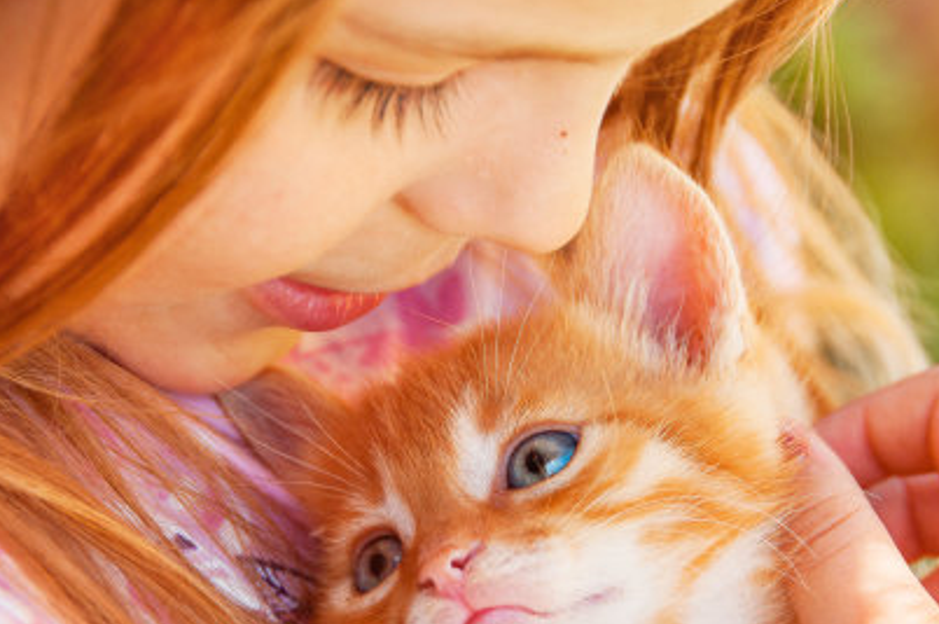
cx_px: 500
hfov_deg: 8.6
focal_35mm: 240
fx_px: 6246
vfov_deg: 5.7
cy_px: 445
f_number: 5.3
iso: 220
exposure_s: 1/250
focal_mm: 105
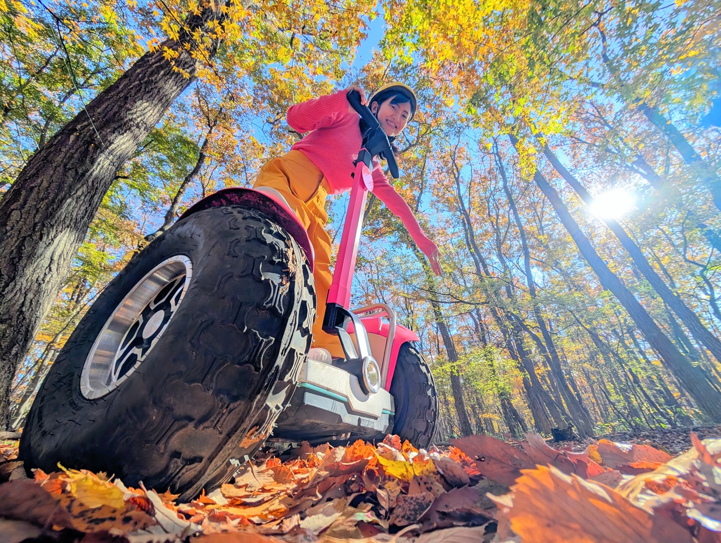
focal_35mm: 12
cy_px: 272
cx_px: 360
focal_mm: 2.02
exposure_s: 1/901
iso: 48
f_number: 1.7
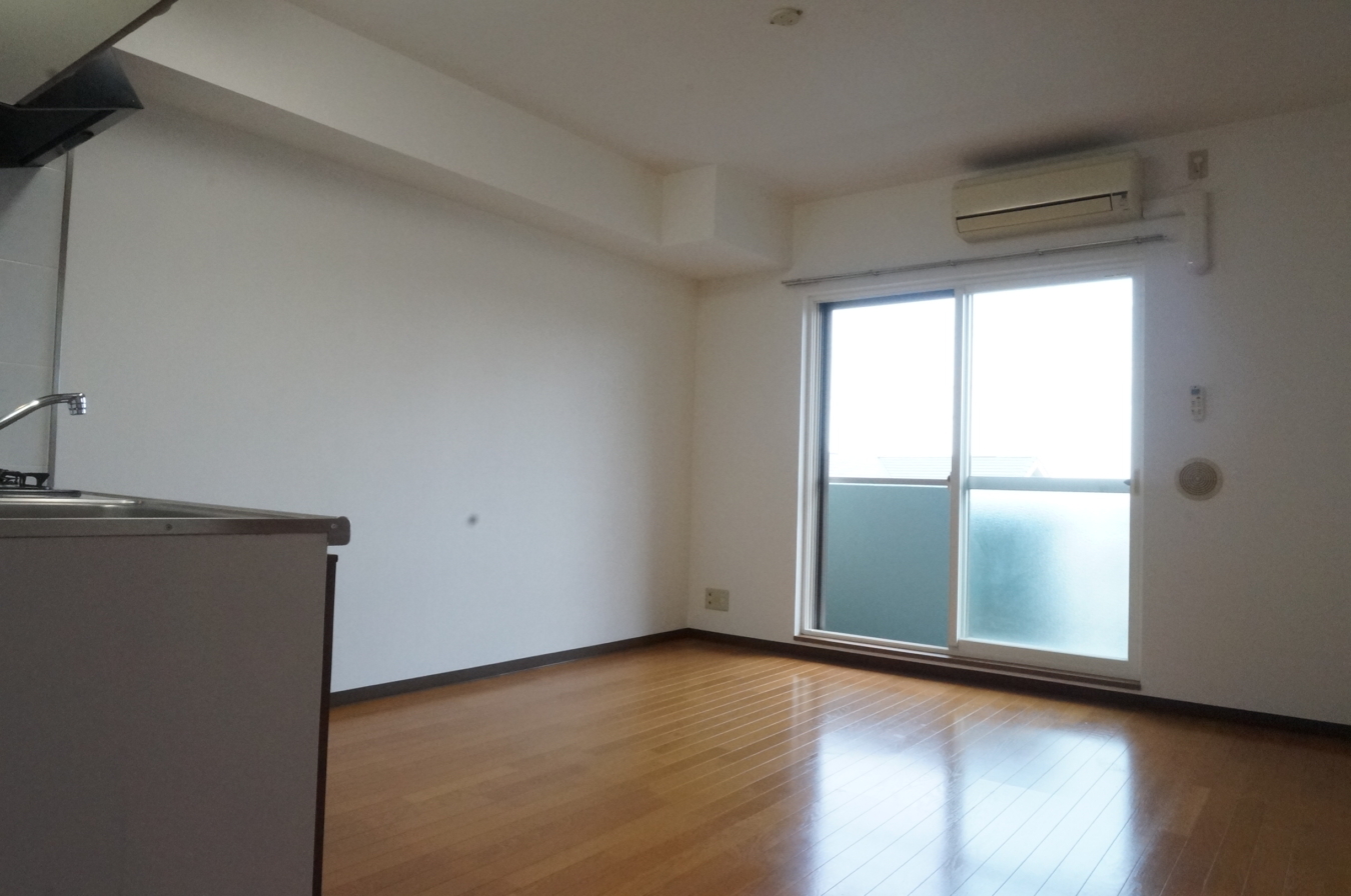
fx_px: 899
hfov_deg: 73.8
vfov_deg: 53.0
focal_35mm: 24
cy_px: 448
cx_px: 676
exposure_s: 1/20
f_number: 22
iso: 3200
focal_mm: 16
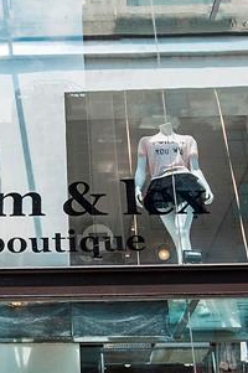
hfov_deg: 22.6
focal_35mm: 59
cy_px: 173
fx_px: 609
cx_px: 38
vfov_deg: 34.1
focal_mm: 11
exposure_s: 1/640
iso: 200
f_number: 8
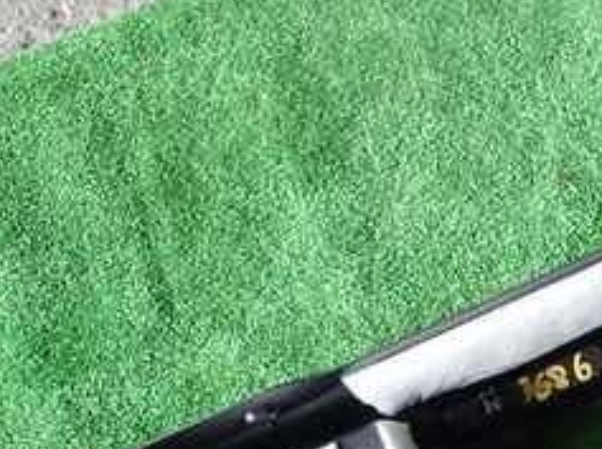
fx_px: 1233
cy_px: 327
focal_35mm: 71
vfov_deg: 20.5
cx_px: 696
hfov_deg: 25.1
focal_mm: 5.05
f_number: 2.2
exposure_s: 1/60
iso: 160
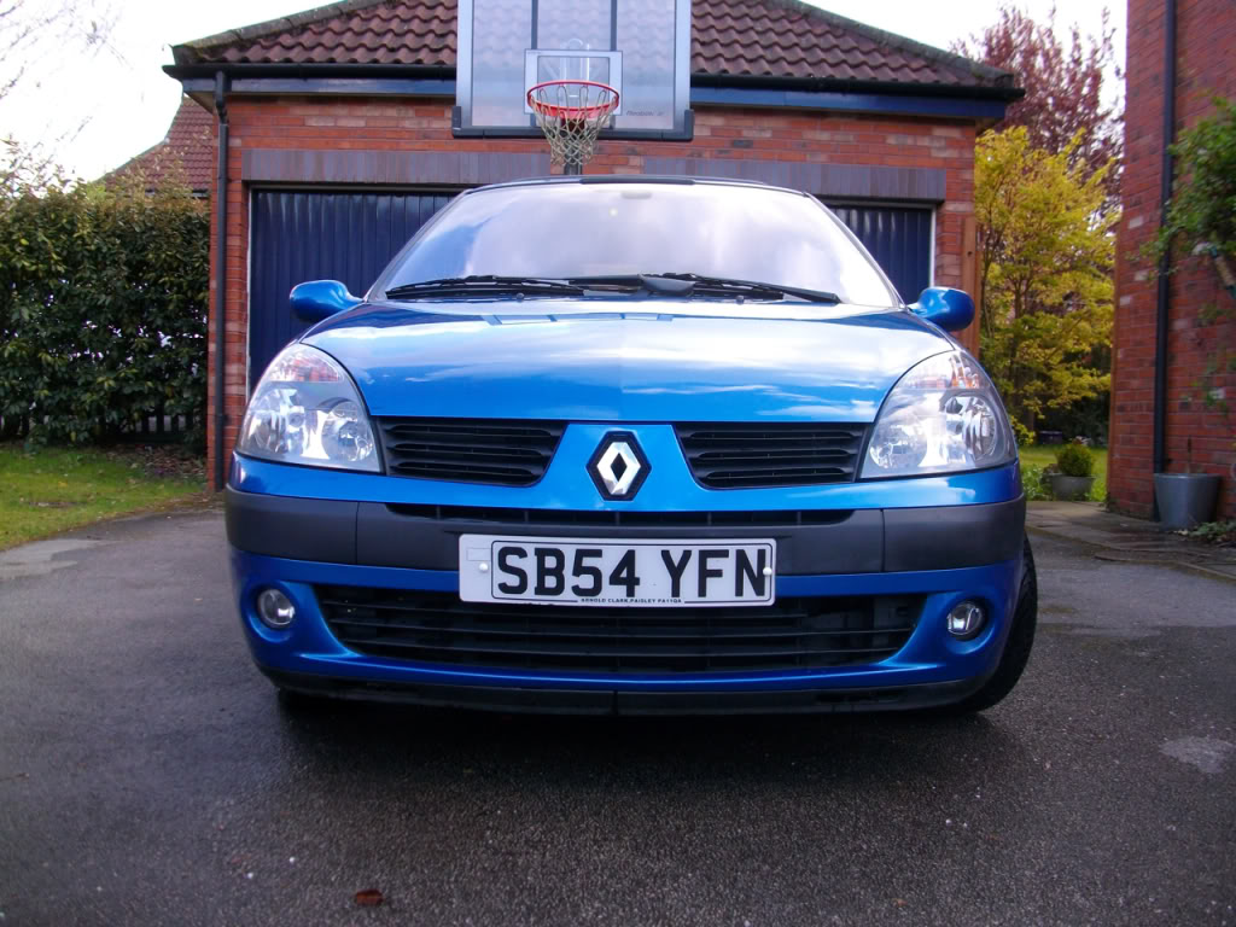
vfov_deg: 44.2
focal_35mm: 32
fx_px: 1143
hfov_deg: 56.8
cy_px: 464
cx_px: 618
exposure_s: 1/127
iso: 80
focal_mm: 5.7
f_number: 2.9
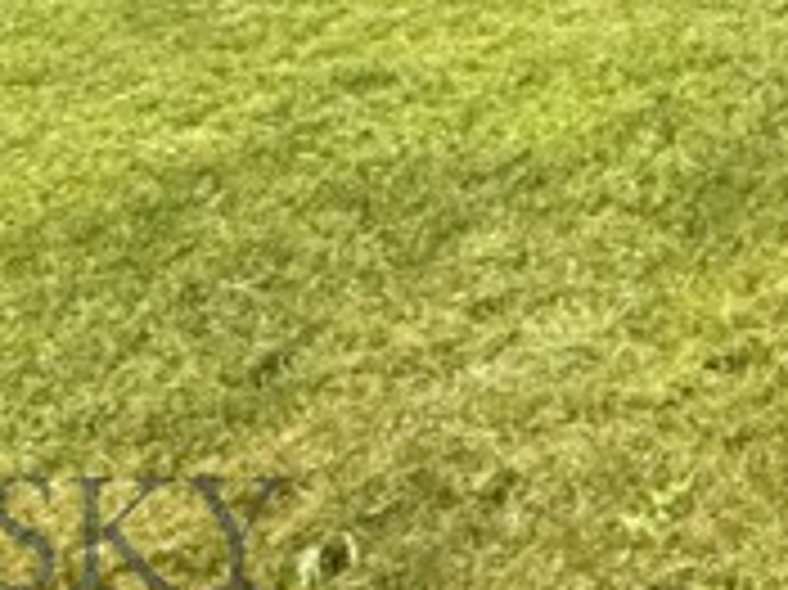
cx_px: 1720
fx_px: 1865
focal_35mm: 82
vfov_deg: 12.2
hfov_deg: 16.1
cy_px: -1000
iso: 50
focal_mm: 2.22
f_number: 2.2
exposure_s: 1/2092
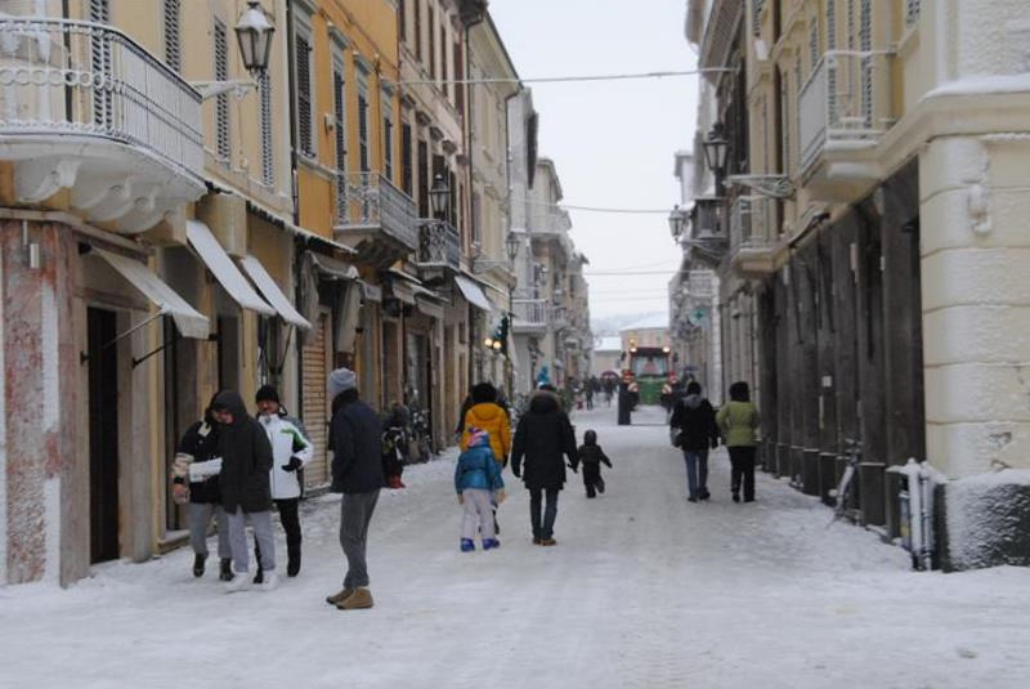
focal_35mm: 75
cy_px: 344
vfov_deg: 18.2
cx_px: 515
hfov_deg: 27.0
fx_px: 2148
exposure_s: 1/250
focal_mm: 50
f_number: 8
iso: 400
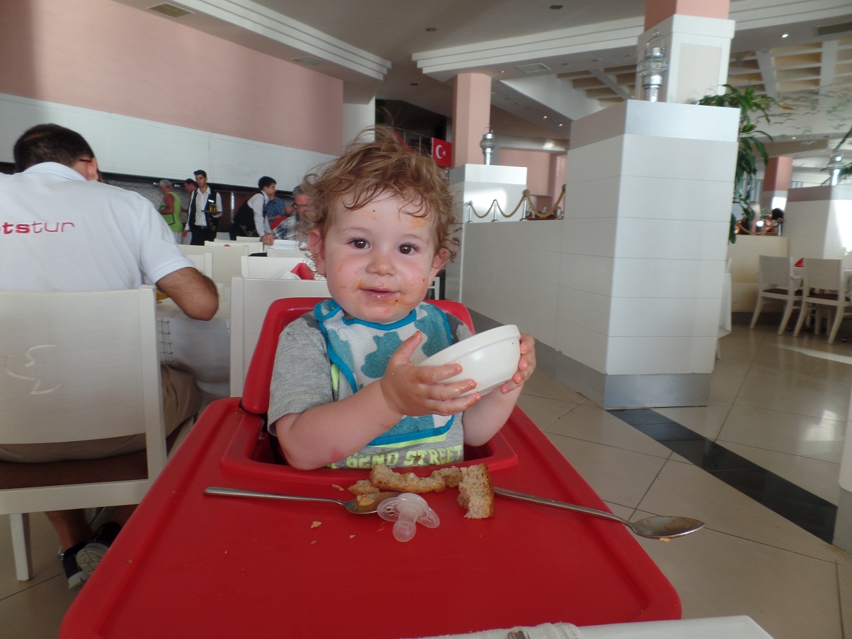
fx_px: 566
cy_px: 320
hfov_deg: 73.9
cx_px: 426
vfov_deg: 58.9
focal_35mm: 23
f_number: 3.2
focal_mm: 4.1
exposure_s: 1/60
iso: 80
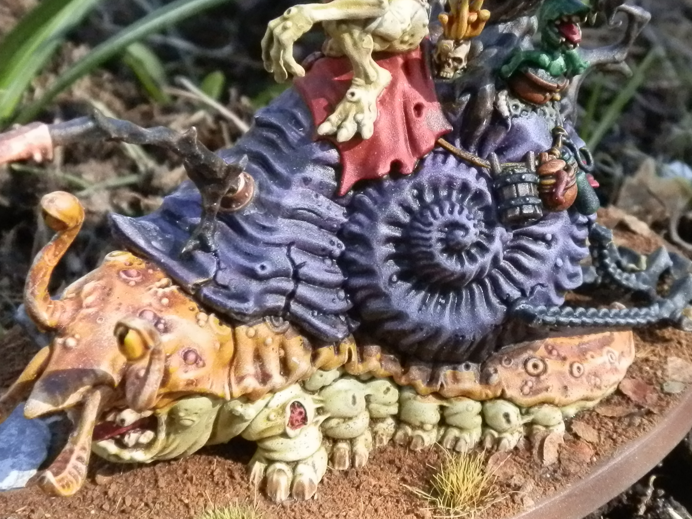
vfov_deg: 25.6
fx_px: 1140
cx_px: 436
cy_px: 215
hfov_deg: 33.6
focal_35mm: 57
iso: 400
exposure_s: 1/640
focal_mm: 5
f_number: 3.1
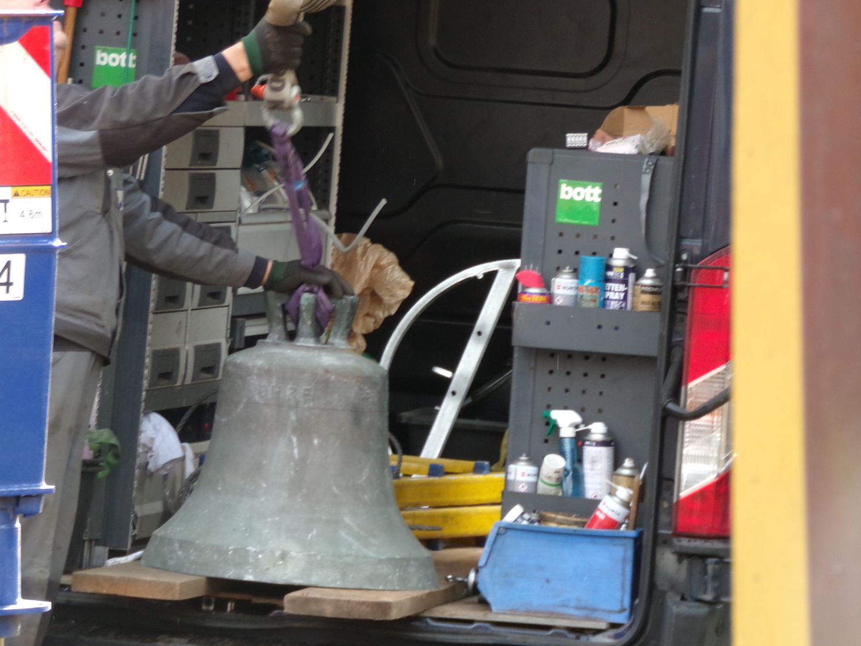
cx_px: 325
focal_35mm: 323
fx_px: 8032
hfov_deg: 6.1
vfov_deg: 4.6
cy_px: 250
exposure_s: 1/85
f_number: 5
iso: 200
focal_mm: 41.5
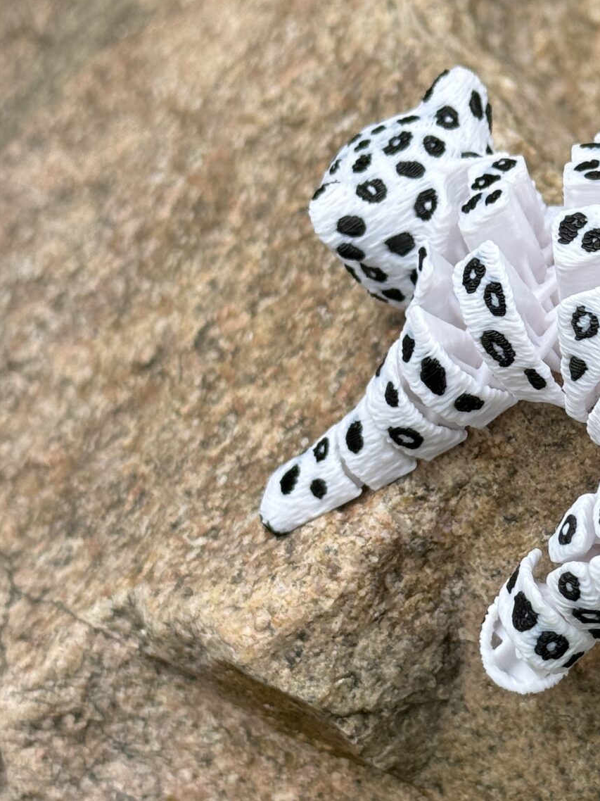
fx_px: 2497
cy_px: 465
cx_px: 618
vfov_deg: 18.2
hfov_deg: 13.5
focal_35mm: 108
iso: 80
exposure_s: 1/1041
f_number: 1.78
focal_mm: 6.76
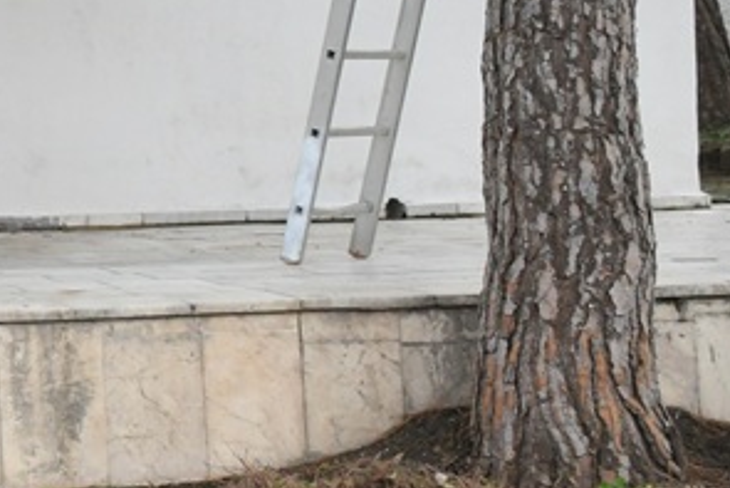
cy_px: -10
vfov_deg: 12.0
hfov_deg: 15.7
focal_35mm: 113
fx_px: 2292
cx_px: -556
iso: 1250
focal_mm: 20
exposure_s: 1/800
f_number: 6.3
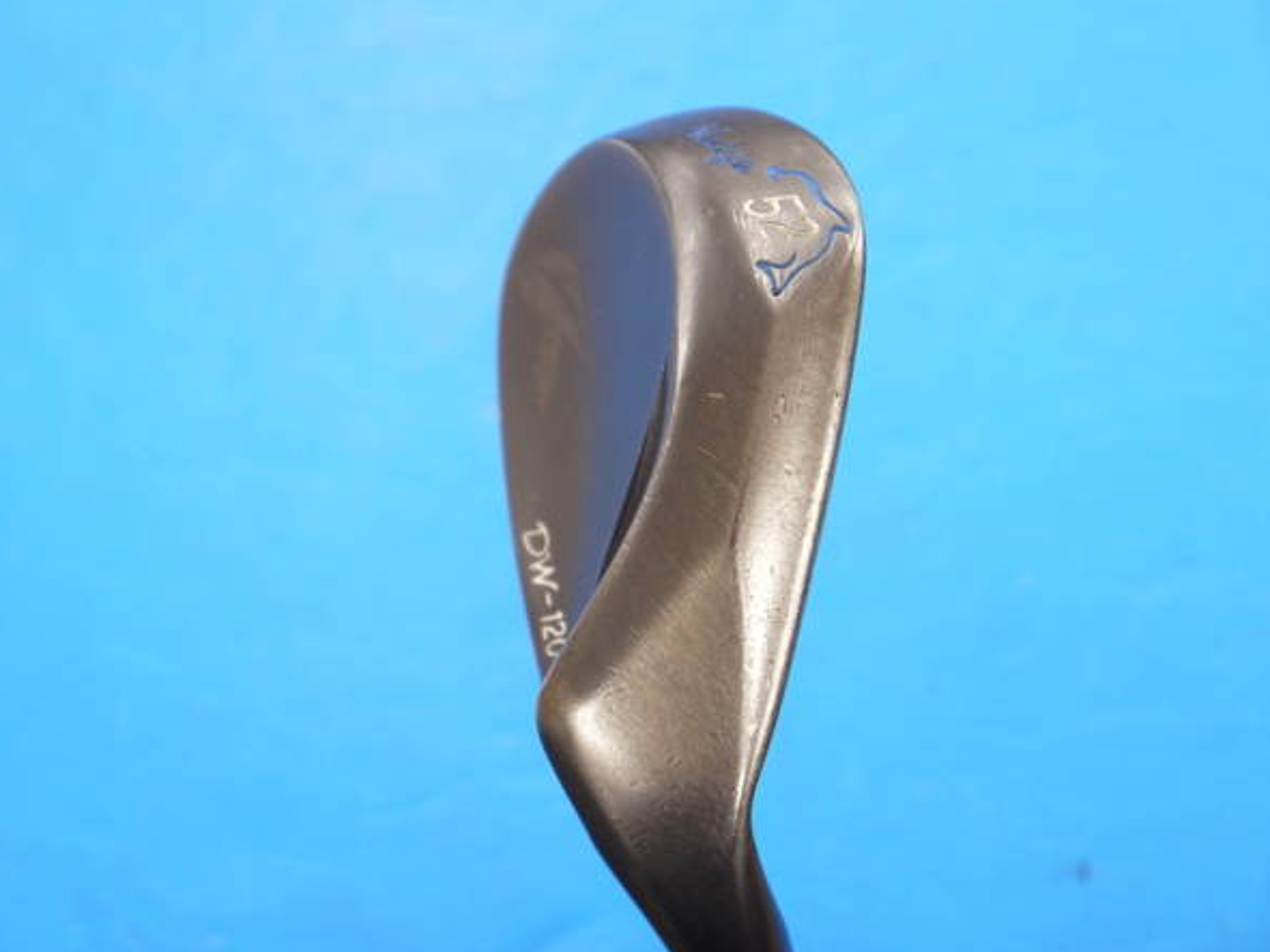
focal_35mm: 91
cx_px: 595
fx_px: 3338
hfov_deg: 21.5
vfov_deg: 16.2
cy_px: 492
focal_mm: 42
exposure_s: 1/80
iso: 800
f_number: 5.6
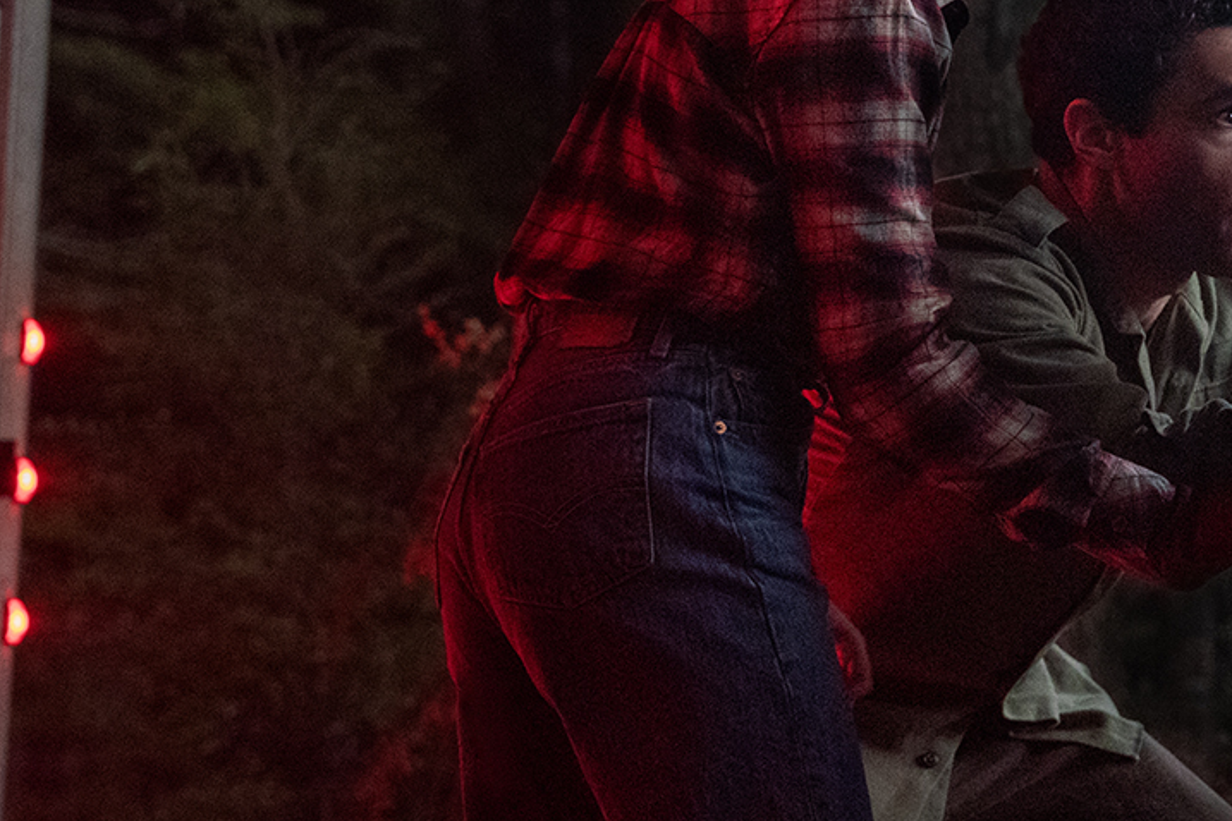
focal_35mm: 90
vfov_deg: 15.1
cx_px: 1124
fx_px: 3080
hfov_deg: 22.1
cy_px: 223
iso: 10000
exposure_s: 1/125
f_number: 2.8
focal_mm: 43
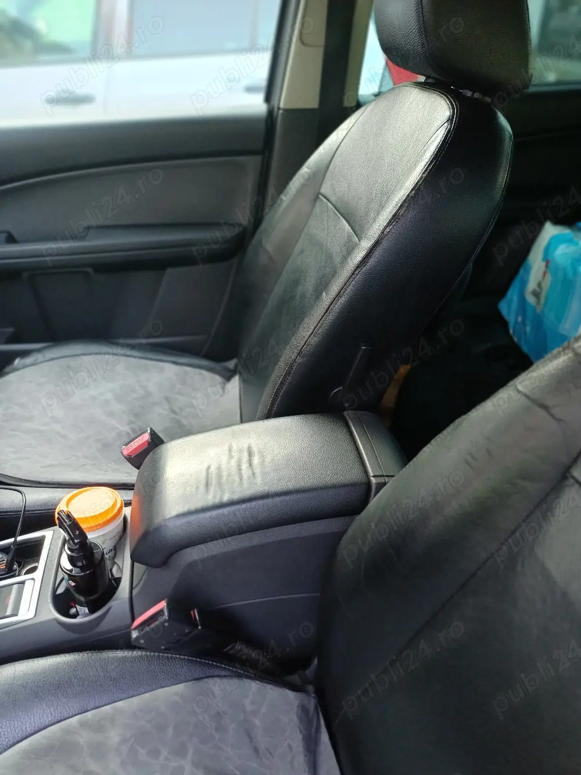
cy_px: 388
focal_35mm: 25
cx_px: 290
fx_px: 559
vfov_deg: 69.4
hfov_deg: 54.9
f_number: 1.8
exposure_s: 1/50
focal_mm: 4.65
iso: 160
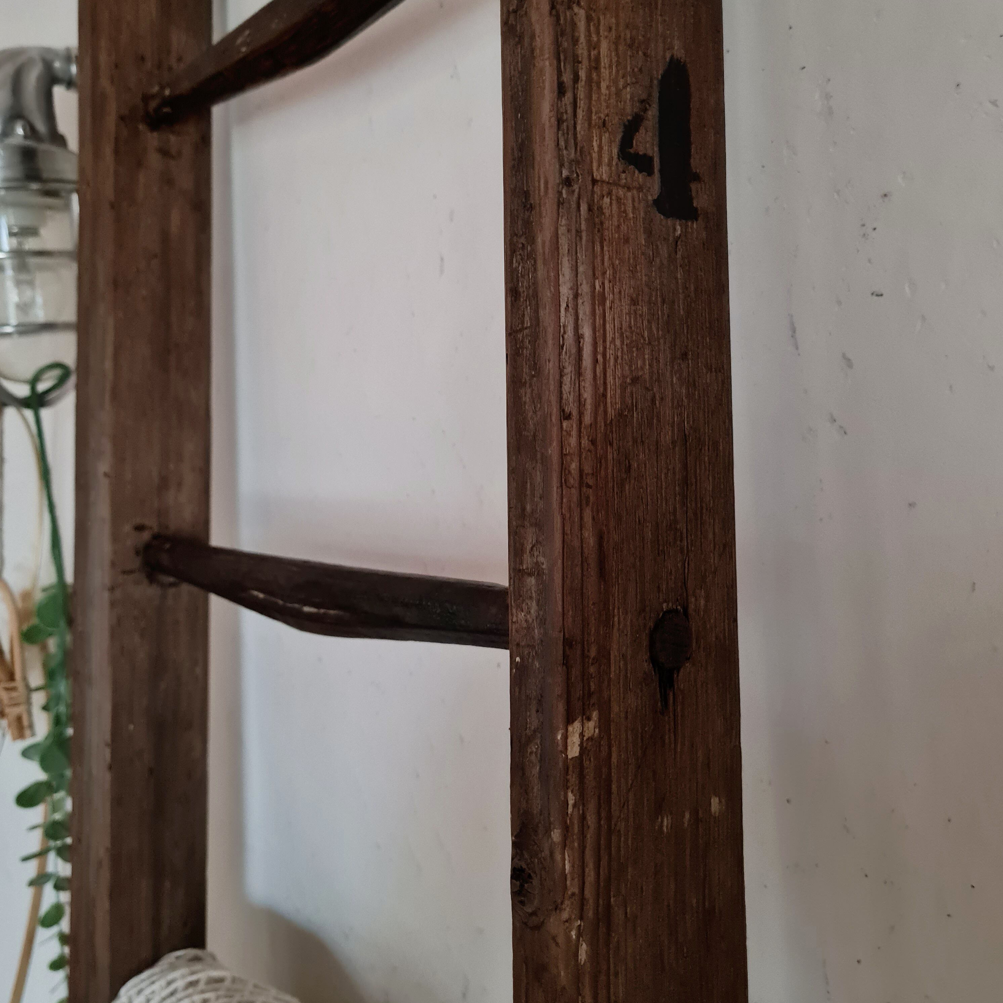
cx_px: 502
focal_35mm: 31
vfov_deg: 52.3
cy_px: 416
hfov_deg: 52.5
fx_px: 1016
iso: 640
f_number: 1.8
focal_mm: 5.4
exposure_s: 1/25
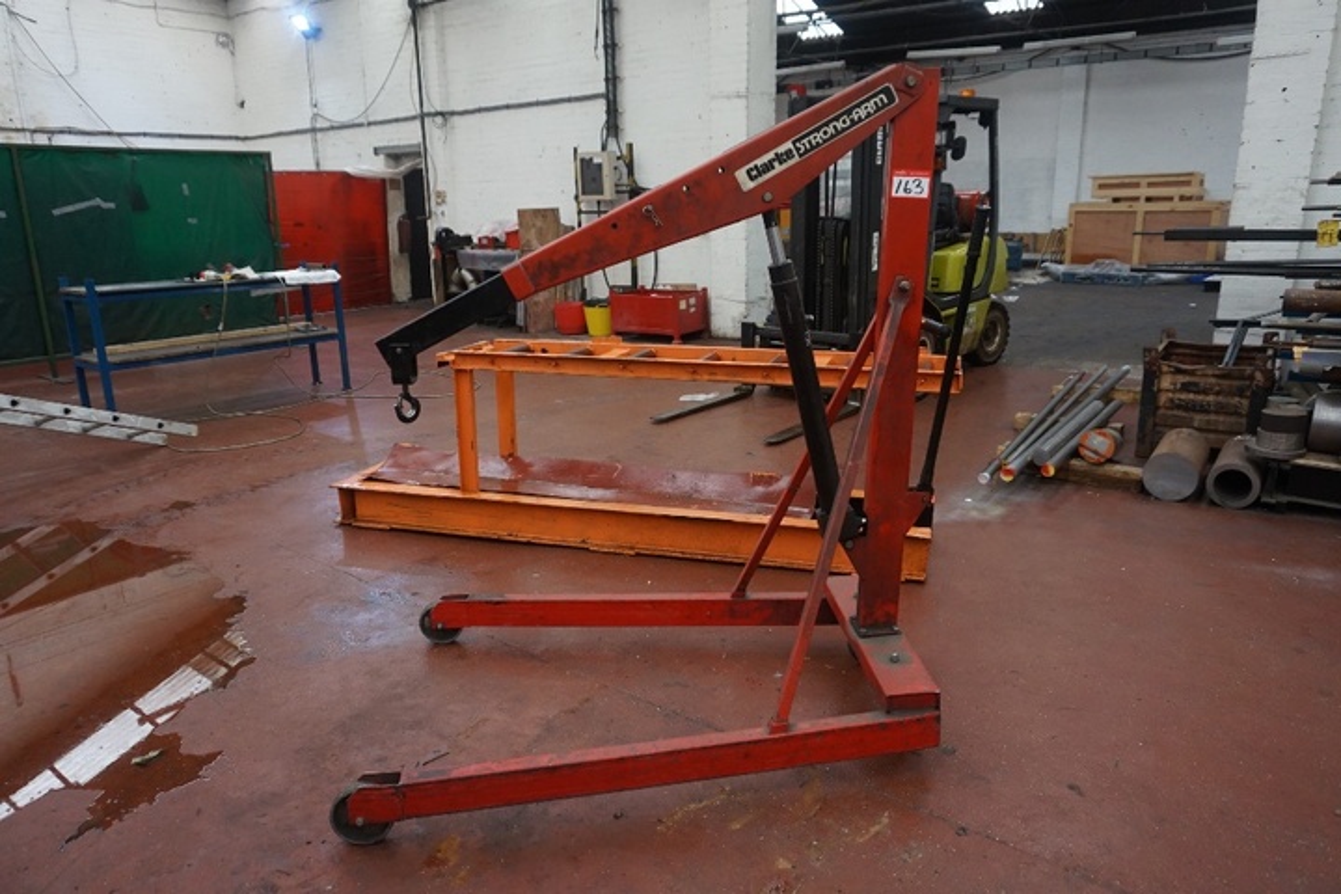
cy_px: 447
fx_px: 894
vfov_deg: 53.1
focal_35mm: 24
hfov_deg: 73.7
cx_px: 670
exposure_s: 1/160
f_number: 4
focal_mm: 16
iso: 1250
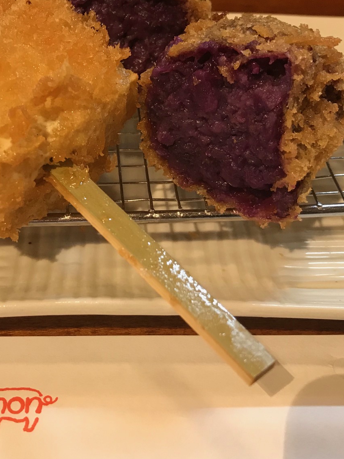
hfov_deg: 29.0
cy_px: 211
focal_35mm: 50
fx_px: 662
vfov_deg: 38.2
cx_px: 122
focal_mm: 3.99
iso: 40
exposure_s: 1/17
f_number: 1.8
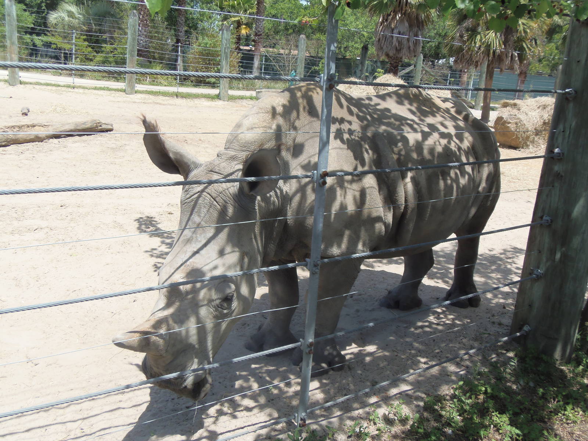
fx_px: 510
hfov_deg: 60.0
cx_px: 294
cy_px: 220
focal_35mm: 30
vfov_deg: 46.8
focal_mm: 5.5
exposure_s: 1/640
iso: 64
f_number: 3.2
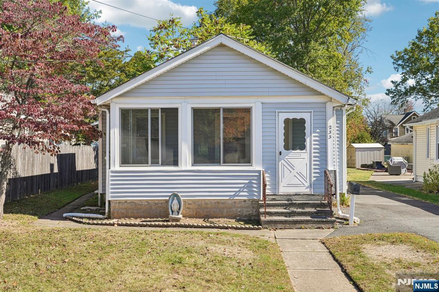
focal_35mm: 35
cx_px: 220
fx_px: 427
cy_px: 146
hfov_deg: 54.4
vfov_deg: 37.8
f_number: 8
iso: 100
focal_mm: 35
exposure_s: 1/100
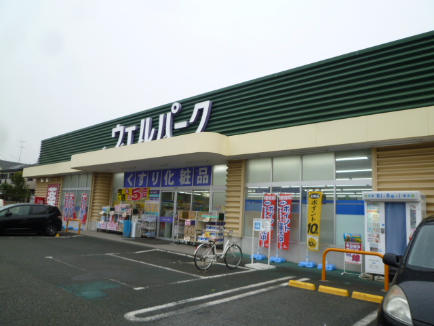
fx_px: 313
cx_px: 217
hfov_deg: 69.4
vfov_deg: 54.9
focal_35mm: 25
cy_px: 163
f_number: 2.8
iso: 80
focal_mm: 4.5
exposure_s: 1/100
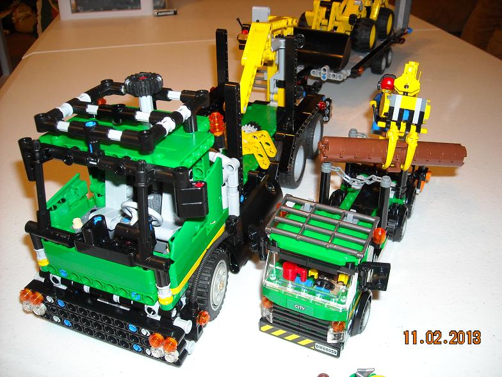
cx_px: 251
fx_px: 508
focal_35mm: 35
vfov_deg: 40.7
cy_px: 188
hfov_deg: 52.6
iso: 200
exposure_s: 1/60
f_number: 2.8
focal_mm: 5.7
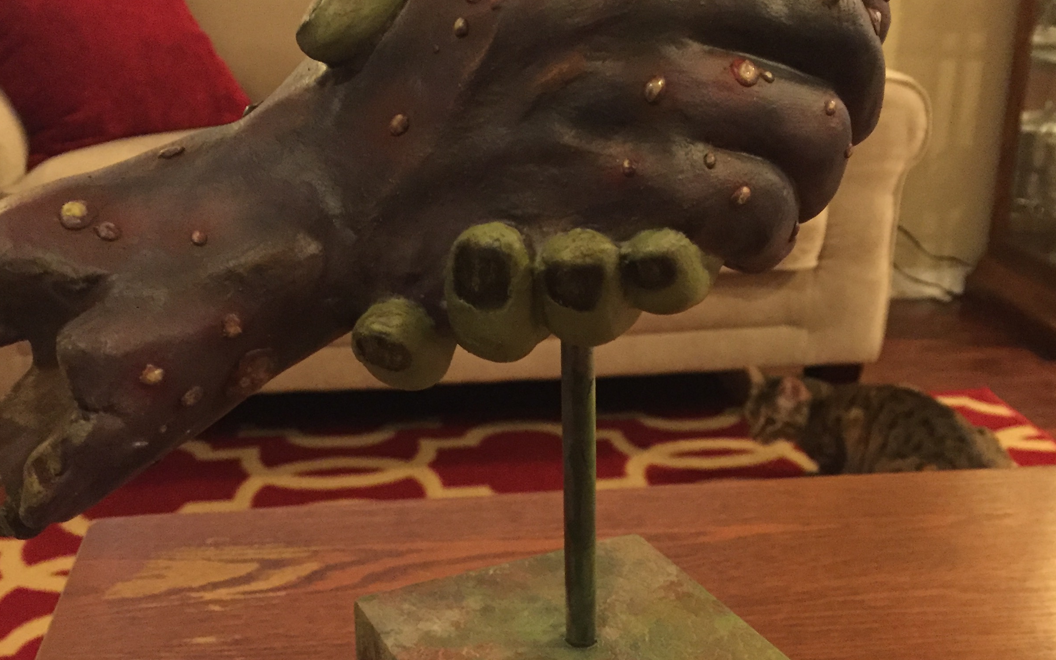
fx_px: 1209
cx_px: 522
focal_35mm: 42
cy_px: 370
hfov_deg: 47.2
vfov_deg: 30.5
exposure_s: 1/15
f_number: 2.2
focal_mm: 4.15
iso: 320
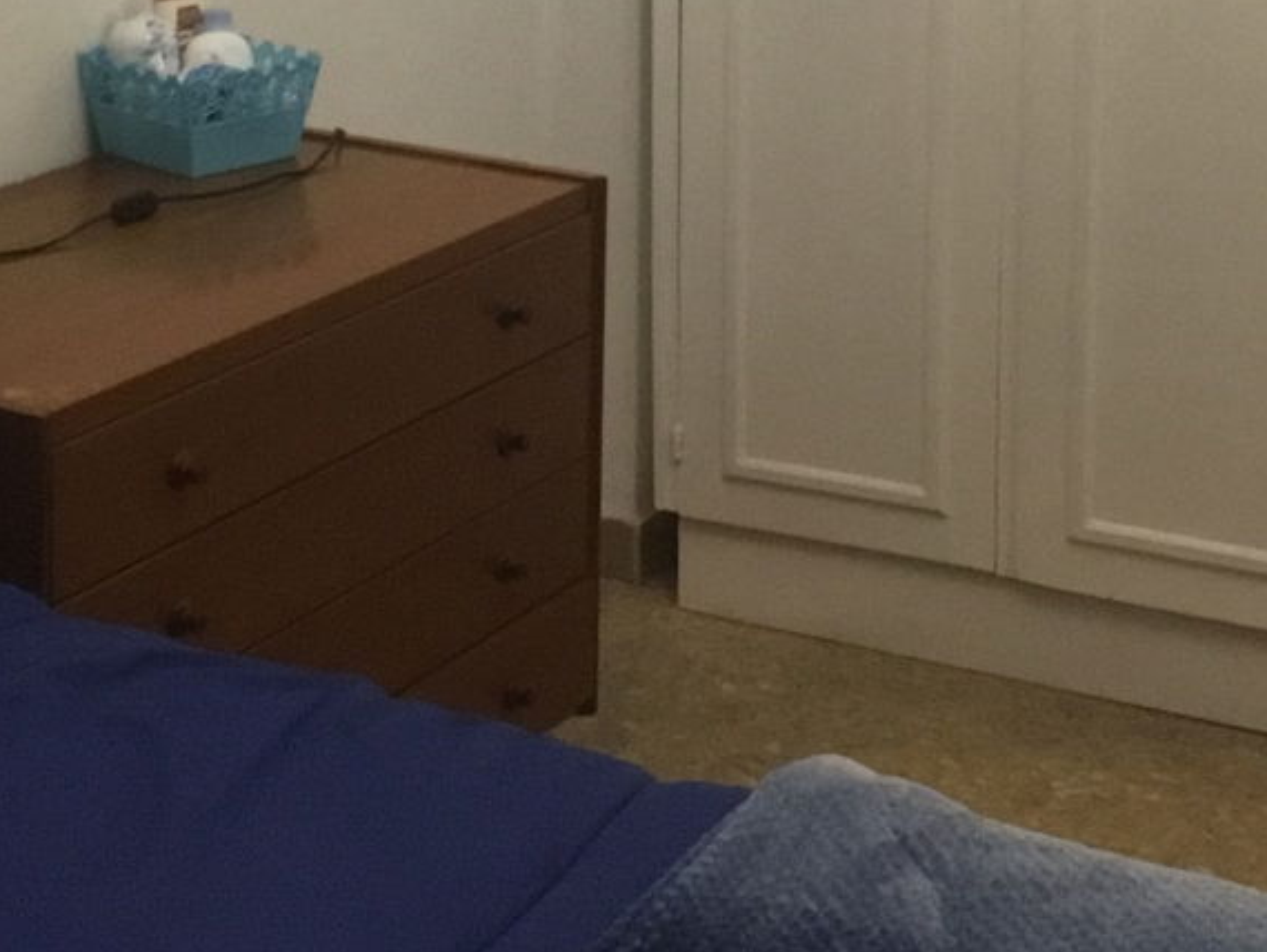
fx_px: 3186
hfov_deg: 22.3
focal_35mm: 87
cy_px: -98
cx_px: 349
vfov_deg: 16.5
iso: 200
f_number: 2.4
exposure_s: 1/33
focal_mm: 3.3
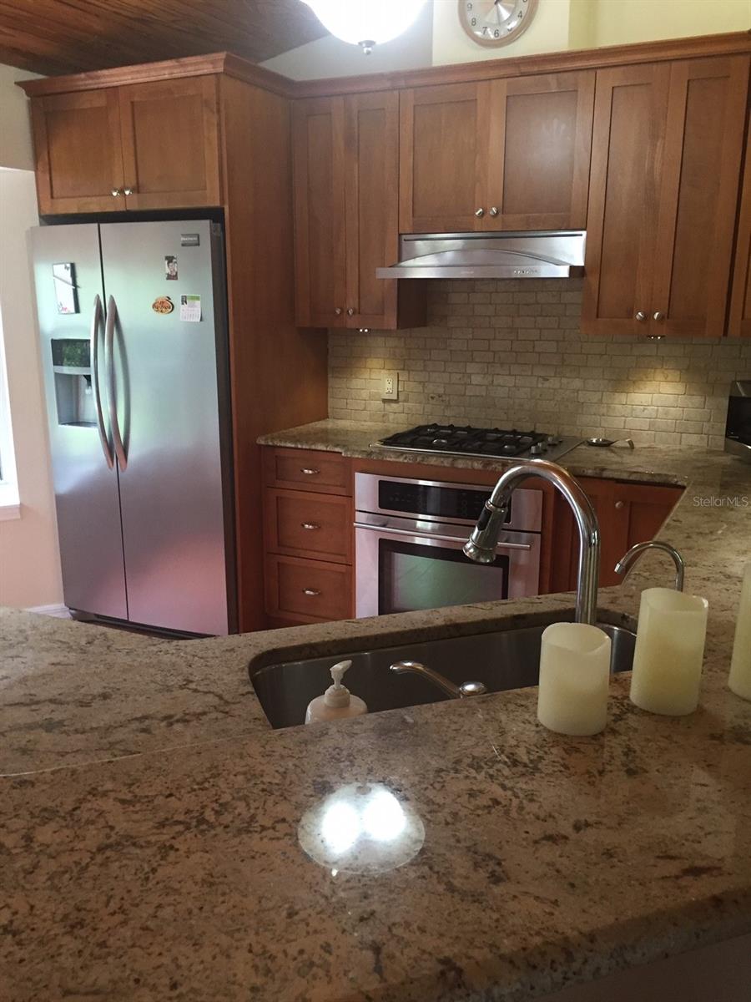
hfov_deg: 48.2
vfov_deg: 61.7
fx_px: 839
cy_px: 501
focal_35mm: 29
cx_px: 376
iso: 125
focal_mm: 4.15
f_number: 2.2
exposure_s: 1/30
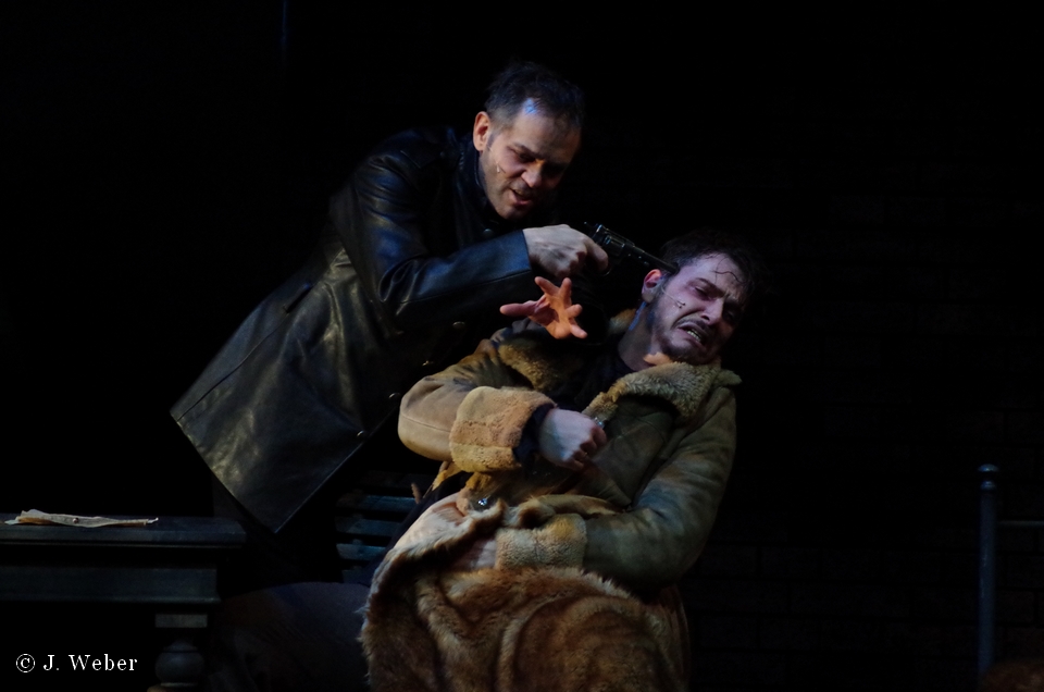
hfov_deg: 6.9
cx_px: 522
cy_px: 346
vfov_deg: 4.6
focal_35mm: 300
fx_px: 8683
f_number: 5.6
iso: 6400
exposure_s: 1/125
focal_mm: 200
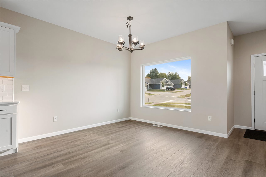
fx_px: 133
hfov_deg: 90.0
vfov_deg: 67.4
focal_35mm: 18
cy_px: 88
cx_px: 133
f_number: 9
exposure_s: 1/25
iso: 800
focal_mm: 18
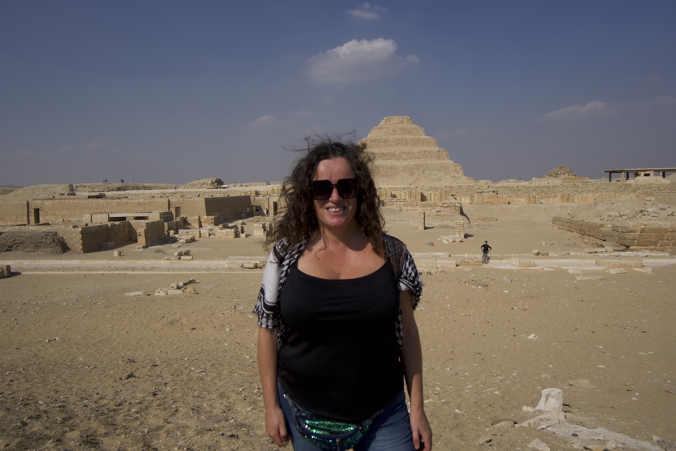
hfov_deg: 73.8
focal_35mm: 24
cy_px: 226
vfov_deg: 53.1
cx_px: 338
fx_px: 451
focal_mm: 16
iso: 100
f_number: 4
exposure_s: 1/3200
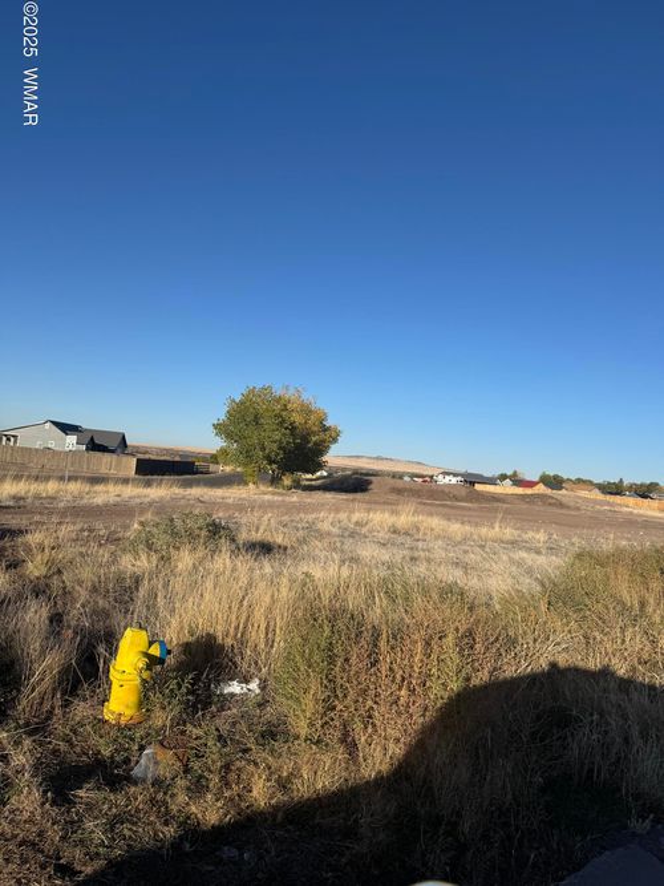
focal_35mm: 24
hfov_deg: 56.8
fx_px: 614
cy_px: 443
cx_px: 332
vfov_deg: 71.6
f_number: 1.78
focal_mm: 6.76
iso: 80
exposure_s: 1/5348
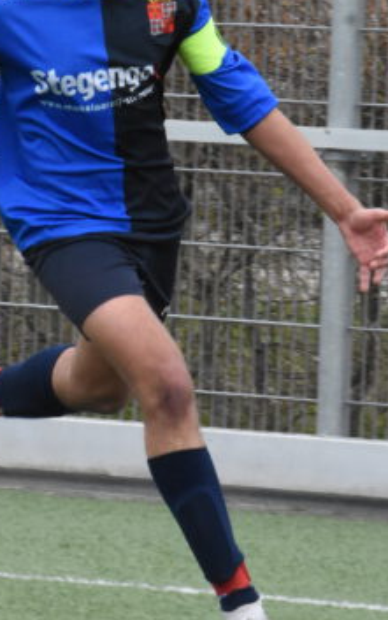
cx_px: -83
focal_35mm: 864
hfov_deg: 1.5
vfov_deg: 2.4
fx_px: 14608
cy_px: 198
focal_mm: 195
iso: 2500
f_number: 18
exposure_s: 1/400
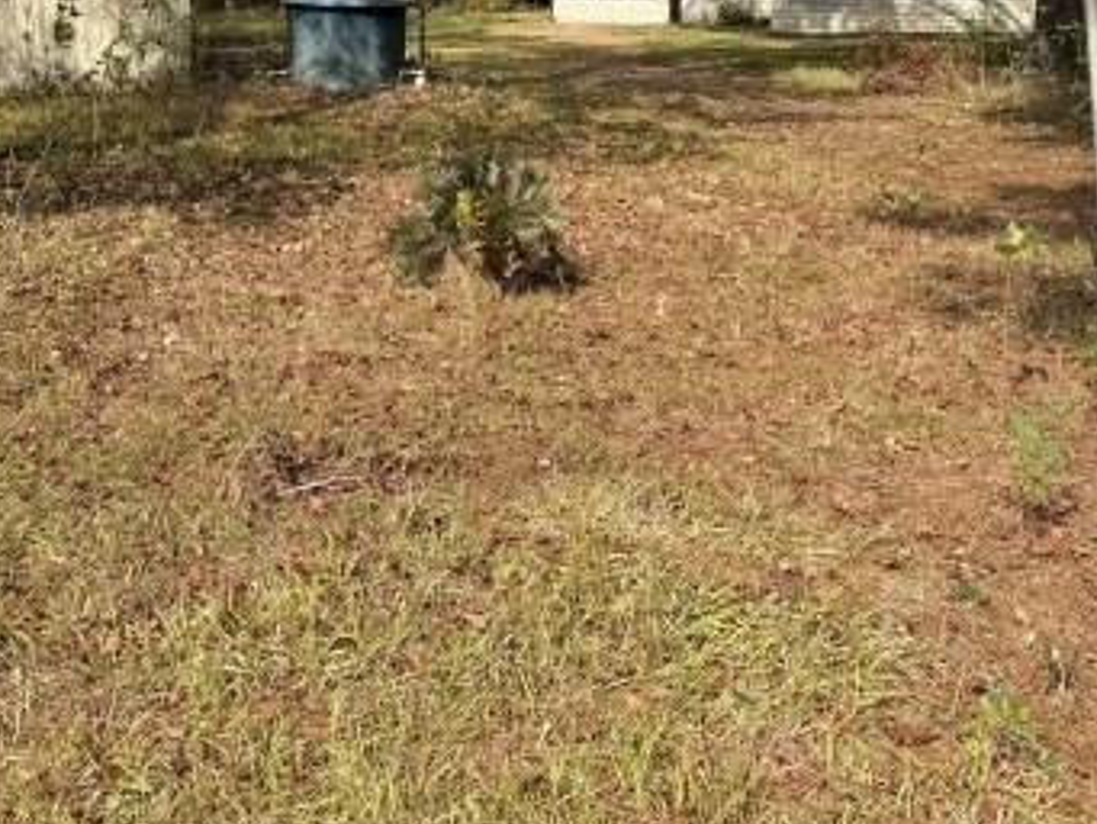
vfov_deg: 31.1
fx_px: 1427
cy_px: 122
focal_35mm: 45
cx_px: 483
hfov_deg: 42.0
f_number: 1.78
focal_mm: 6.76
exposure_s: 1/3953
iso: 80
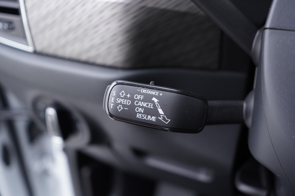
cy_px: 98
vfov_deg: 36.9
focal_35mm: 36
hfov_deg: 53.1
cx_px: 148
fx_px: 295
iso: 320
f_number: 2.8
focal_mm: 24
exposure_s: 1/40
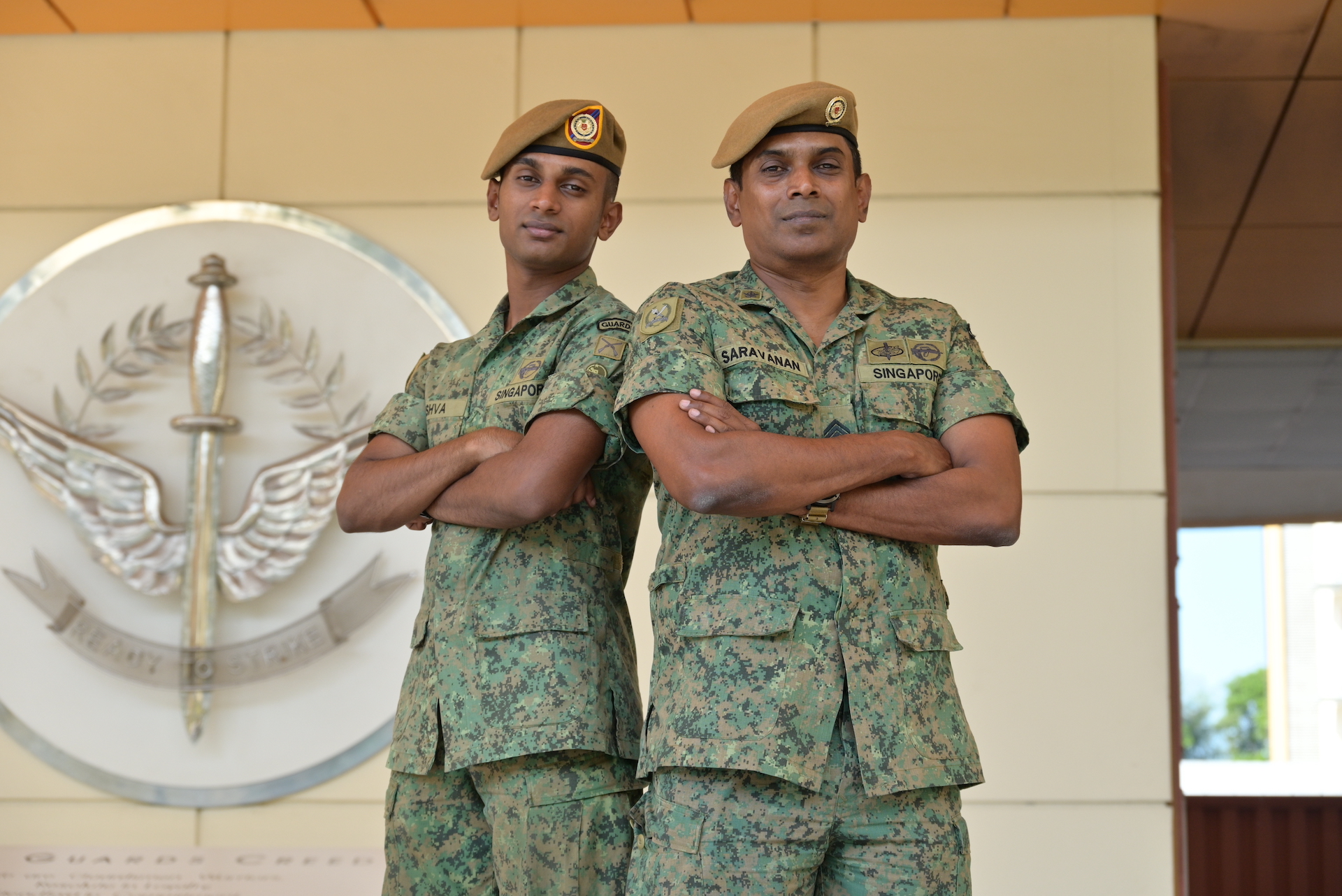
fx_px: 2983
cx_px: 671
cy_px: 448
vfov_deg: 17.1
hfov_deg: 25.4
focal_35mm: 80
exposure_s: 1/400
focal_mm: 80
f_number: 6.3
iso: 400
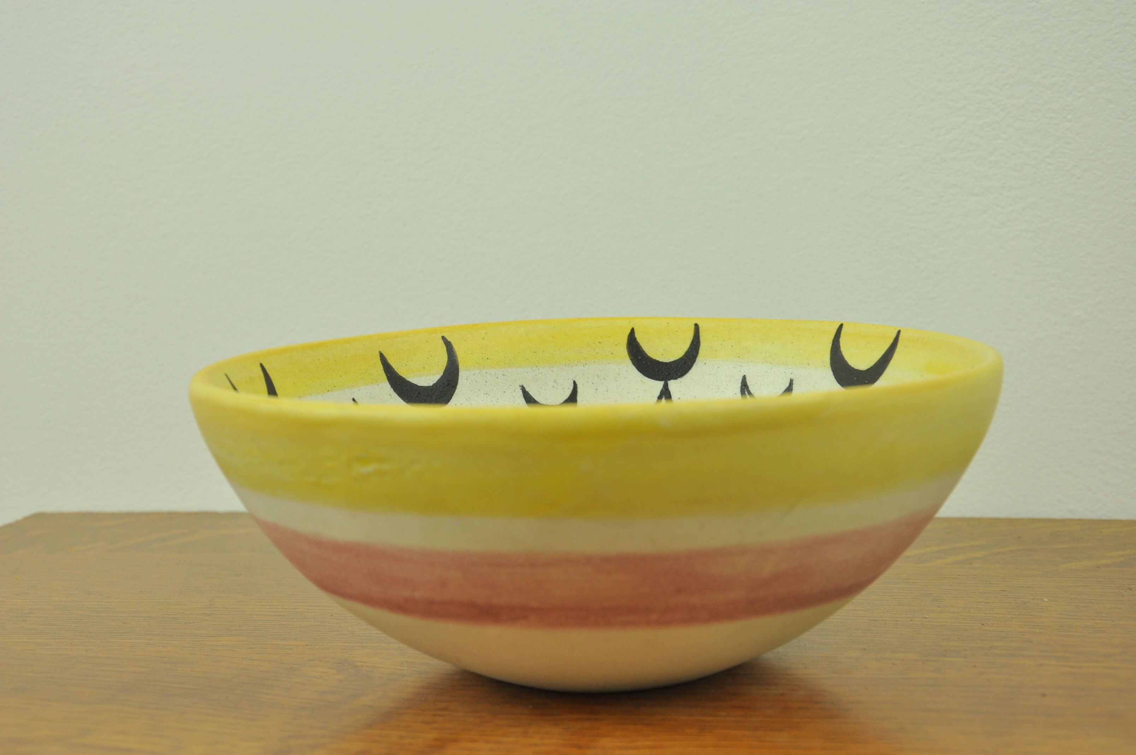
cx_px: 568
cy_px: 378
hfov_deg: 33.4
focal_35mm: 60
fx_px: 1891
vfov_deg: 22.6
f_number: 7.1
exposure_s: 1/13
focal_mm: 40
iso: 320
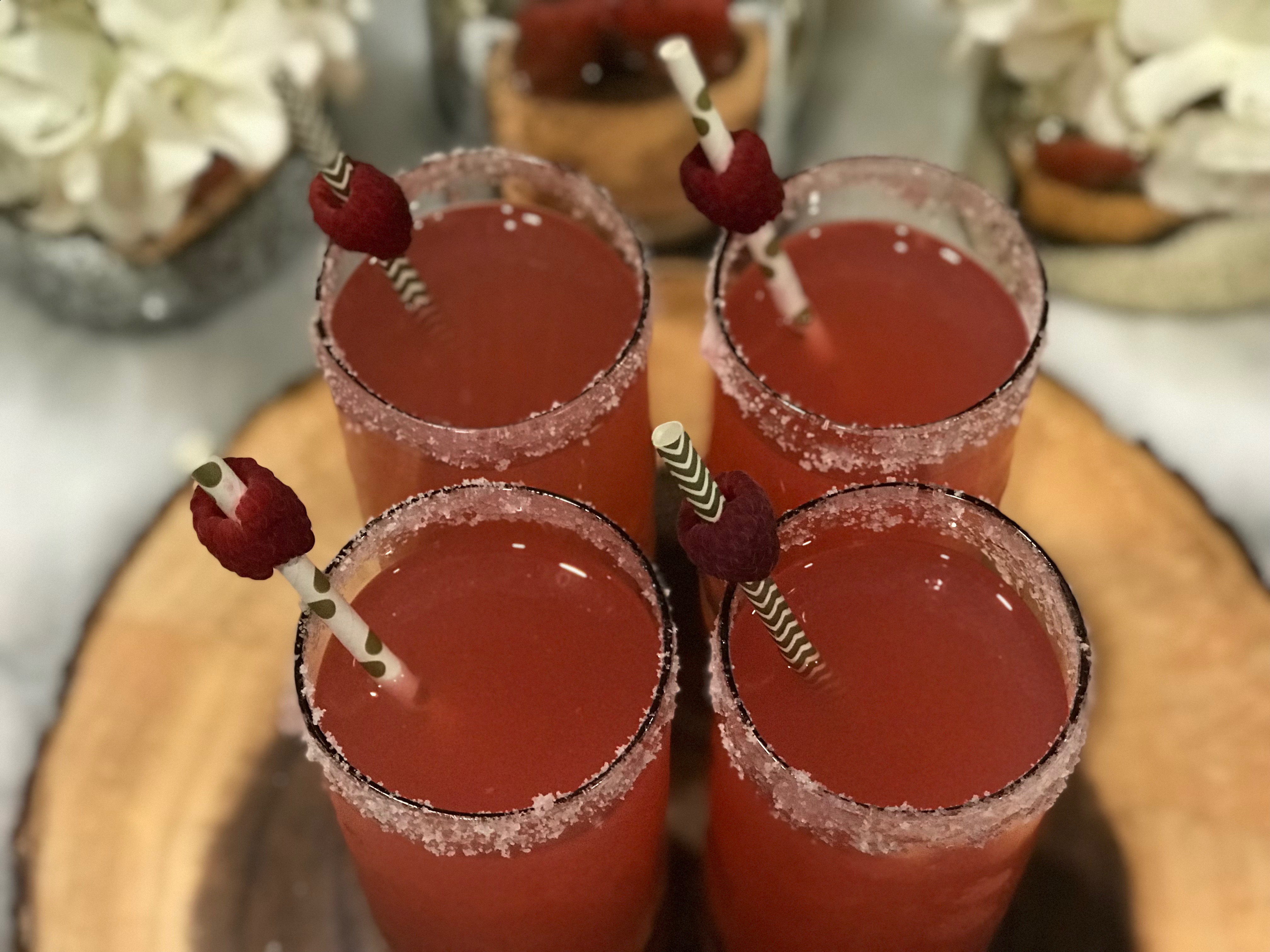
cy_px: 476
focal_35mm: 57
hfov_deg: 33.8
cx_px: 635
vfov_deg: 25.7
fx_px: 2091
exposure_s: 1/60
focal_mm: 6.6
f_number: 2.8
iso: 640
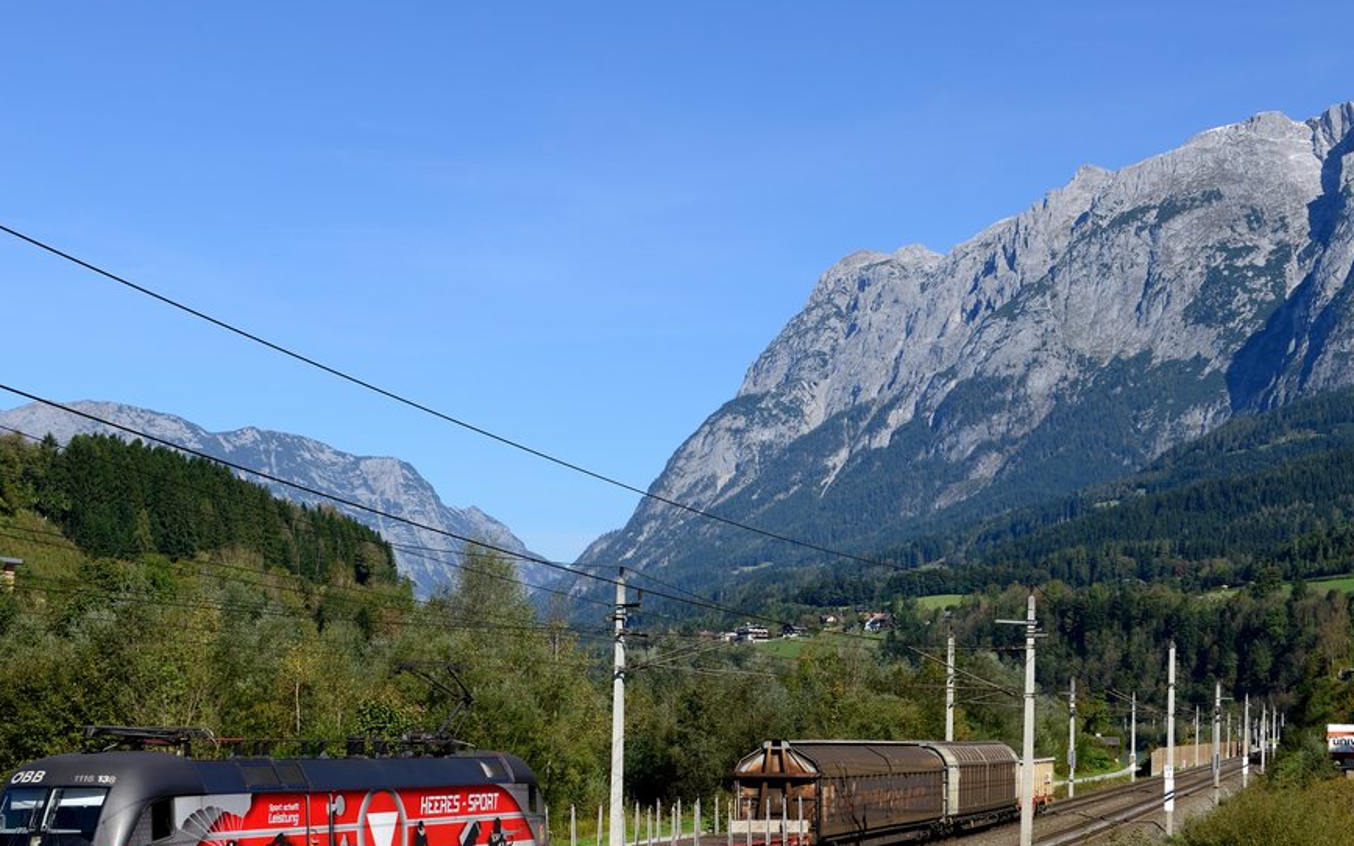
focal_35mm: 62
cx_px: 655
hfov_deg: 33.0
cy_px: 609
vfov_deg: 20.8
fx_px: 2287
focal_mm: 44
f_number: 6.3
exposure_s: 1/1600
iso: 200
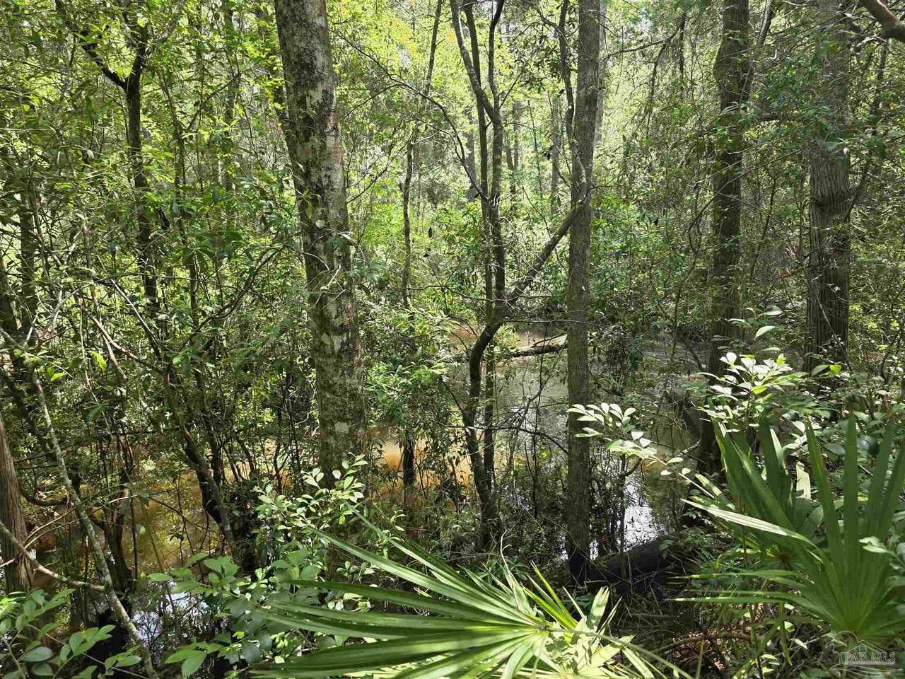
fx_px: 601
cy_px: 340
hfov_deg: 73.9
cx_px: 452
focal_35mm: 23
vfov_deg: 58.9
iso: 64
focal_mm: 6.3
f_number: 1.7
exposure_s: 1/180
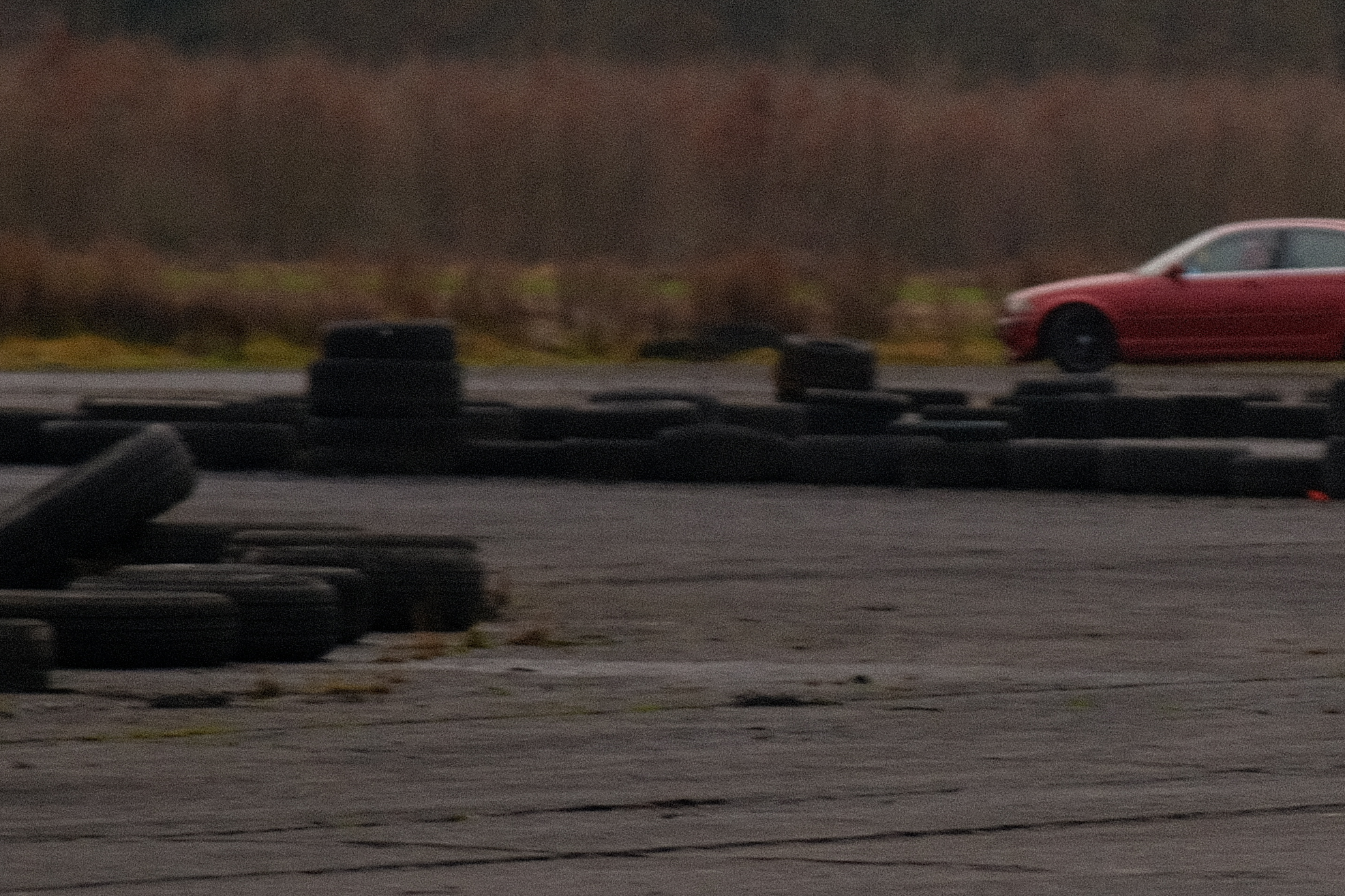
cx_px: 1785
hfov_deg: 5.6
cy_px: 236
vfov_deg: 3.8
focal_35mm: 365
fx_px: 13635
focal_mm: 80
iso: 200
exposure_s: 1/125
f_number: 4
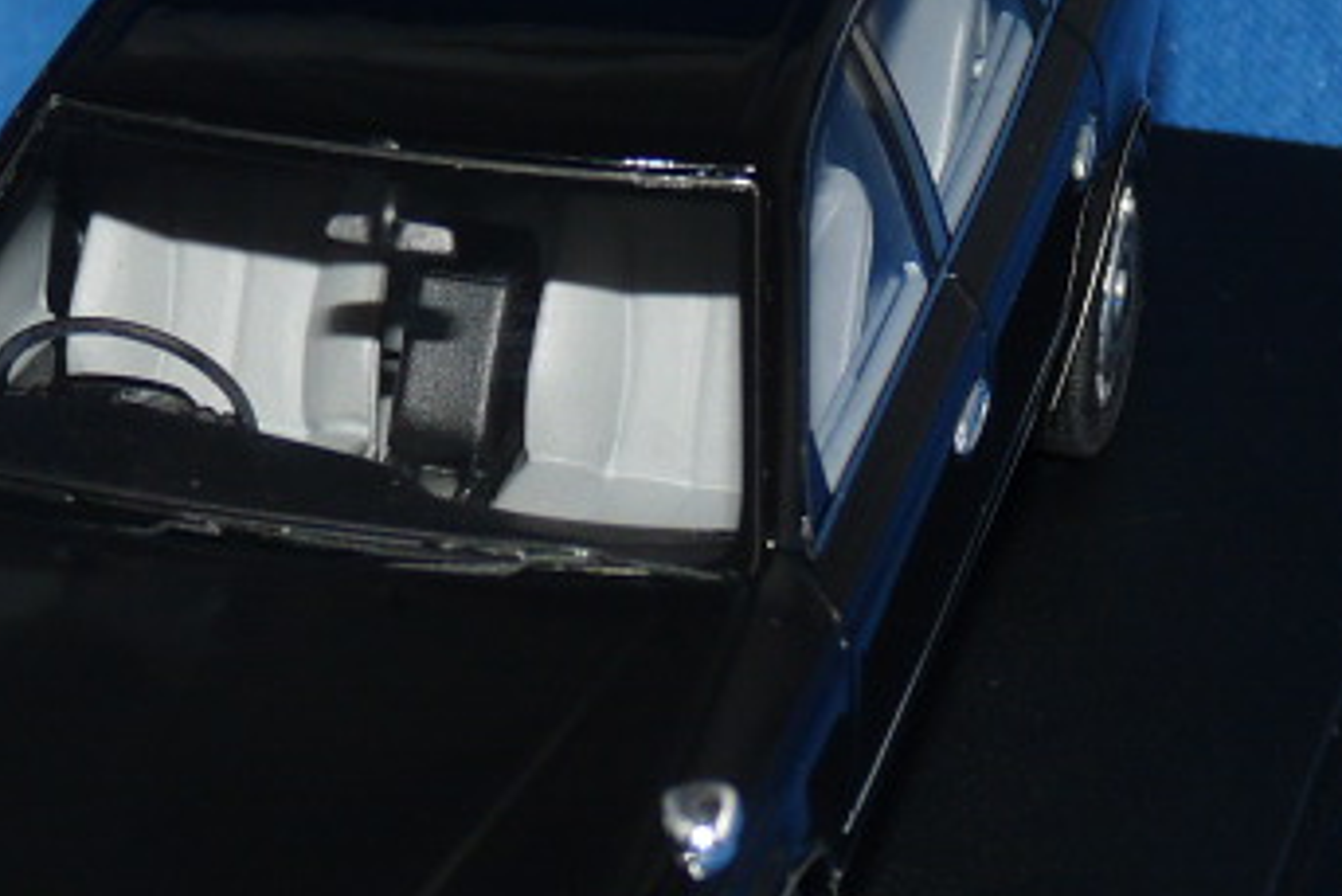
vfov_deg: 6.2
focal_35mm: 223
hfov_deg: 9.2
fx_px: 8316
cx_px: 399
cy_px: 524
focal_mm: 11.5
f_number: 3.4
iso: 100
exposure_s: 1/30
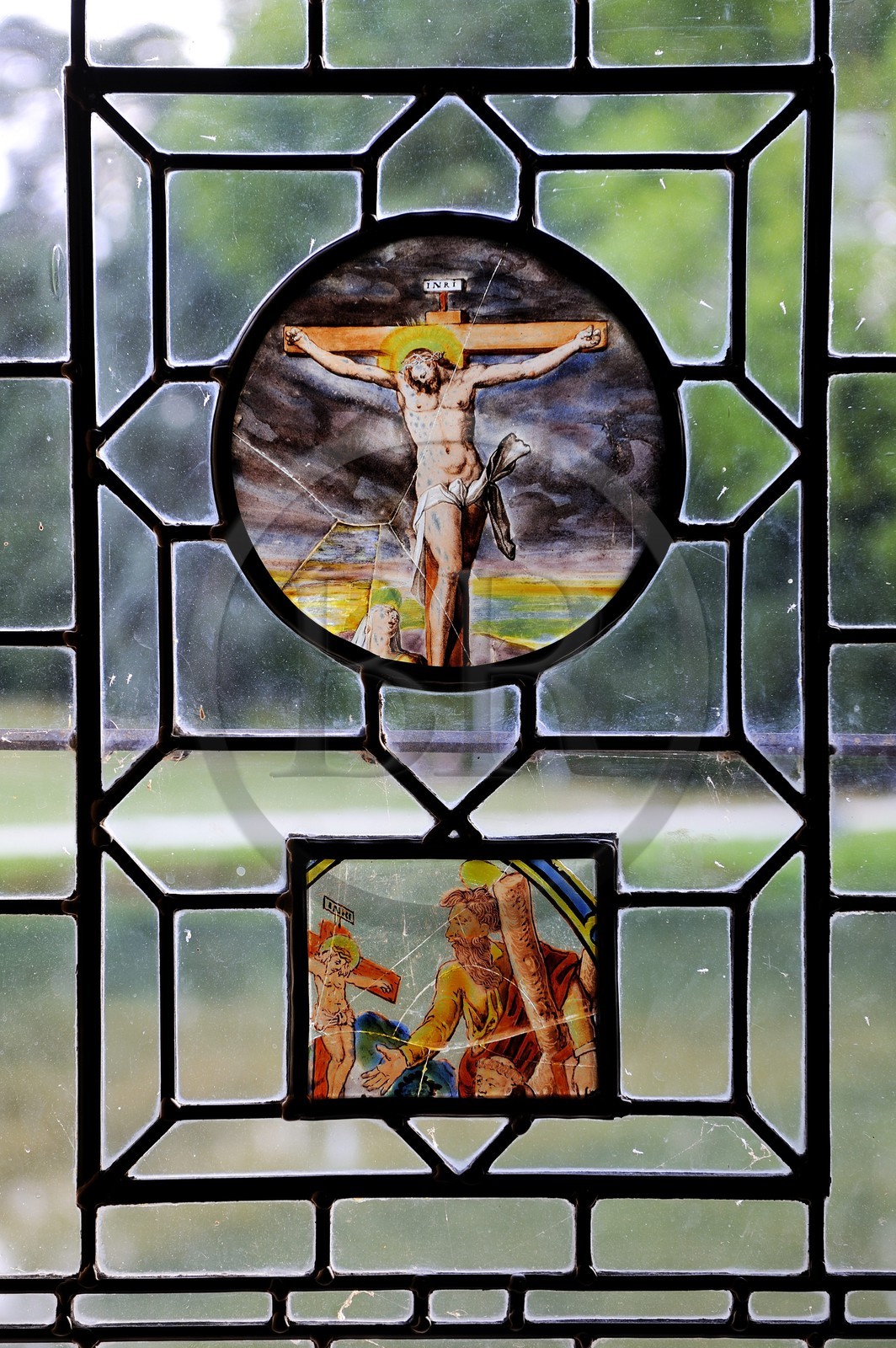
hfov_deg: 22.6
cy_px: 674
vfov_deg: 33.4
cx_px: 448
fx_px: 2244
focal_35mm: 60
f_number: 4
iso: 200
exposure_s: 1/160
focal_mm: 60
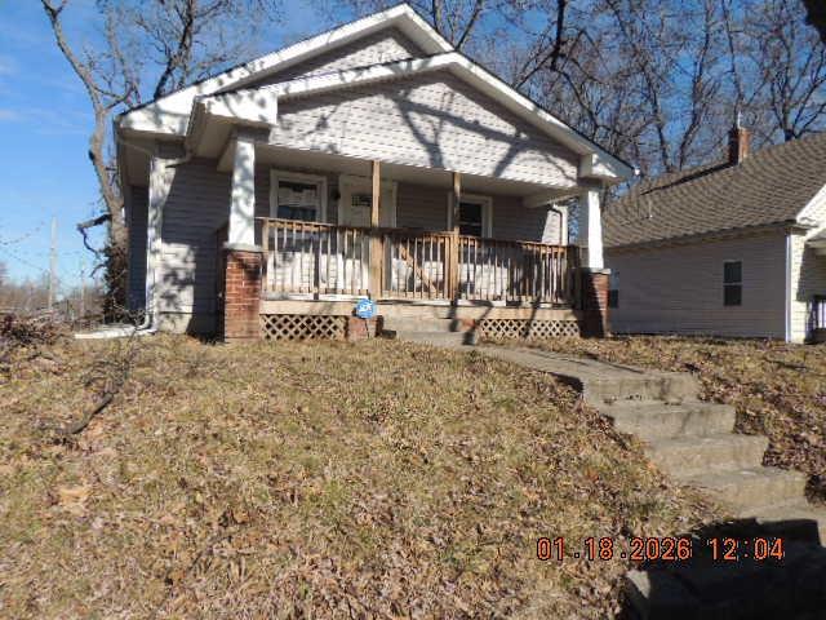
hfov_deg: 71.6
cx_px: 413
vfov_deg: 56.8
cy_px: 310
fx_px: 573
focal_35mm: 24
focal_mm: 4.3
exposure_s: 1/1250
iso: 100
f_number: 3.3
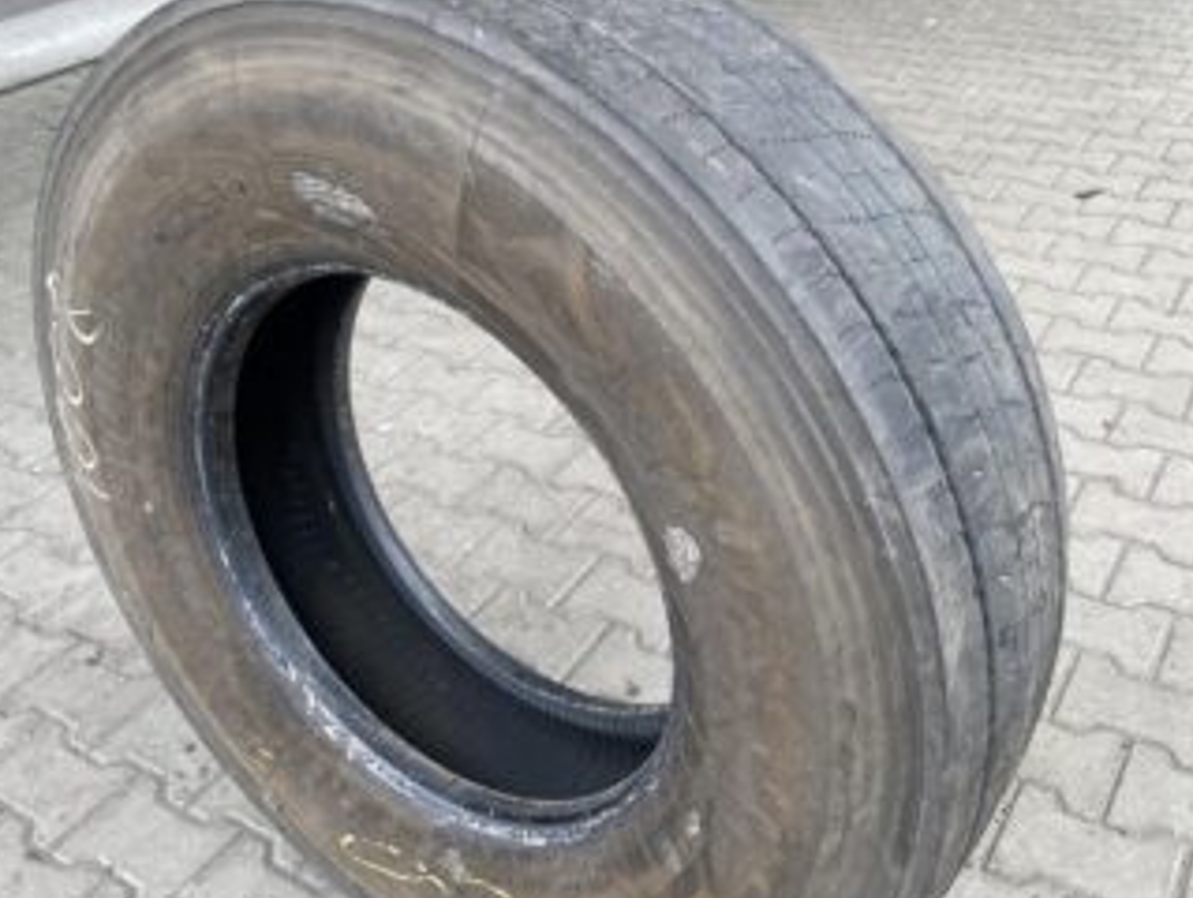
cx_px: 539
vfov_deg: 40.8
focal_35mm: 35
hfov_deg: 52.5
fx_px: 1208
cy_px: 477
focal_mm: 4.25
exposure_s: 1/252
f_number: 1.8
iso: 32
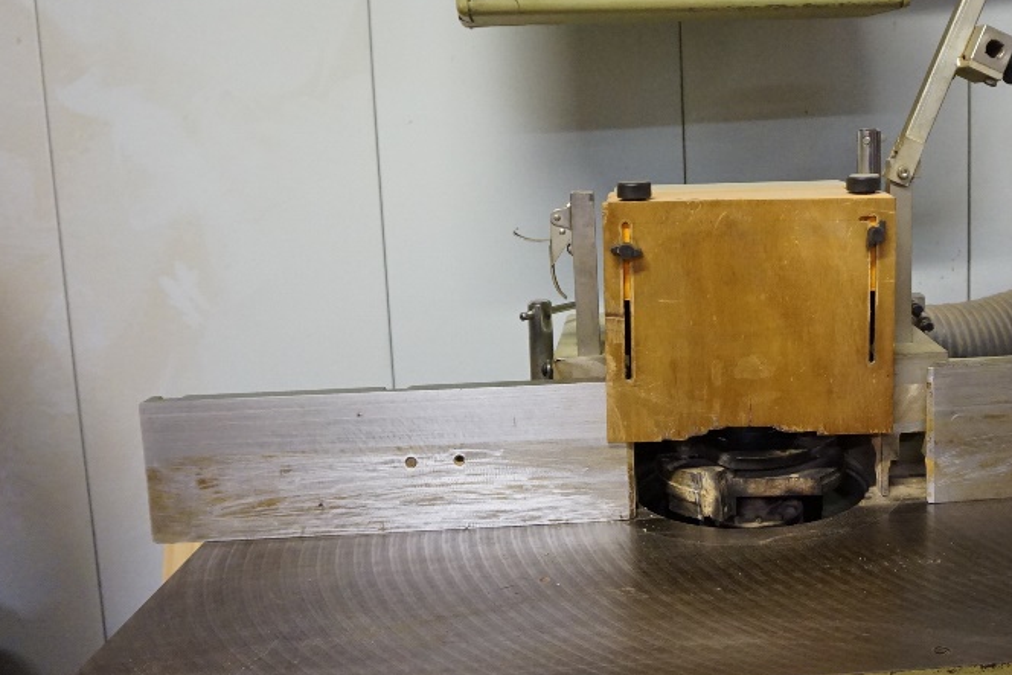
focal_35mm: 37
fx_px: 1040
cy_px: 255
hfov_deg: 50.4
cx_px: 719
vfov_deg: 35.8
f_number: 3.5
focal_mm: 16
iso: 3200
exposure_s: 1/60
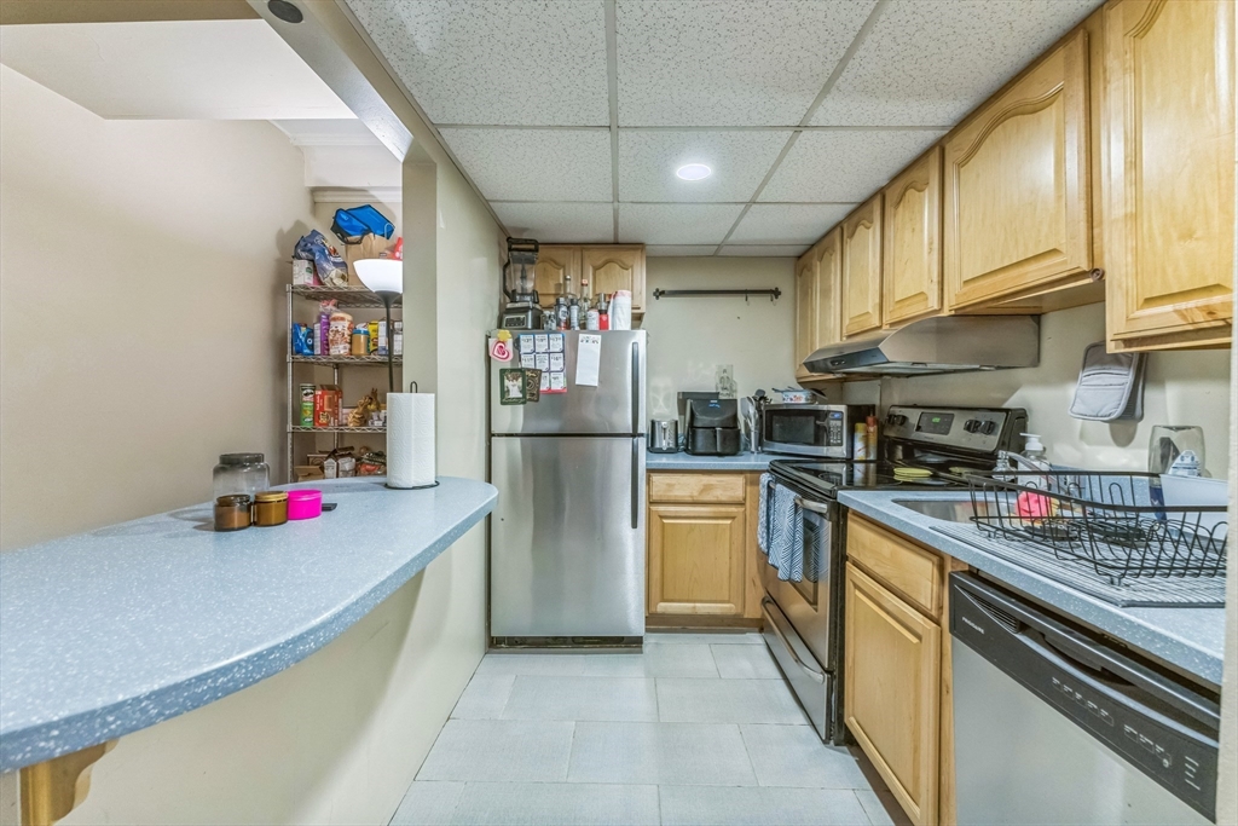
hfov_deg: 104.2
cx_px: 619
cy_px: 413
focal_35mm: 14
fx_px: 481
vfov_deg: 81.2
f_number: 6.3
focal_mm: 14
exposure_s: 1/30
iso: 1000
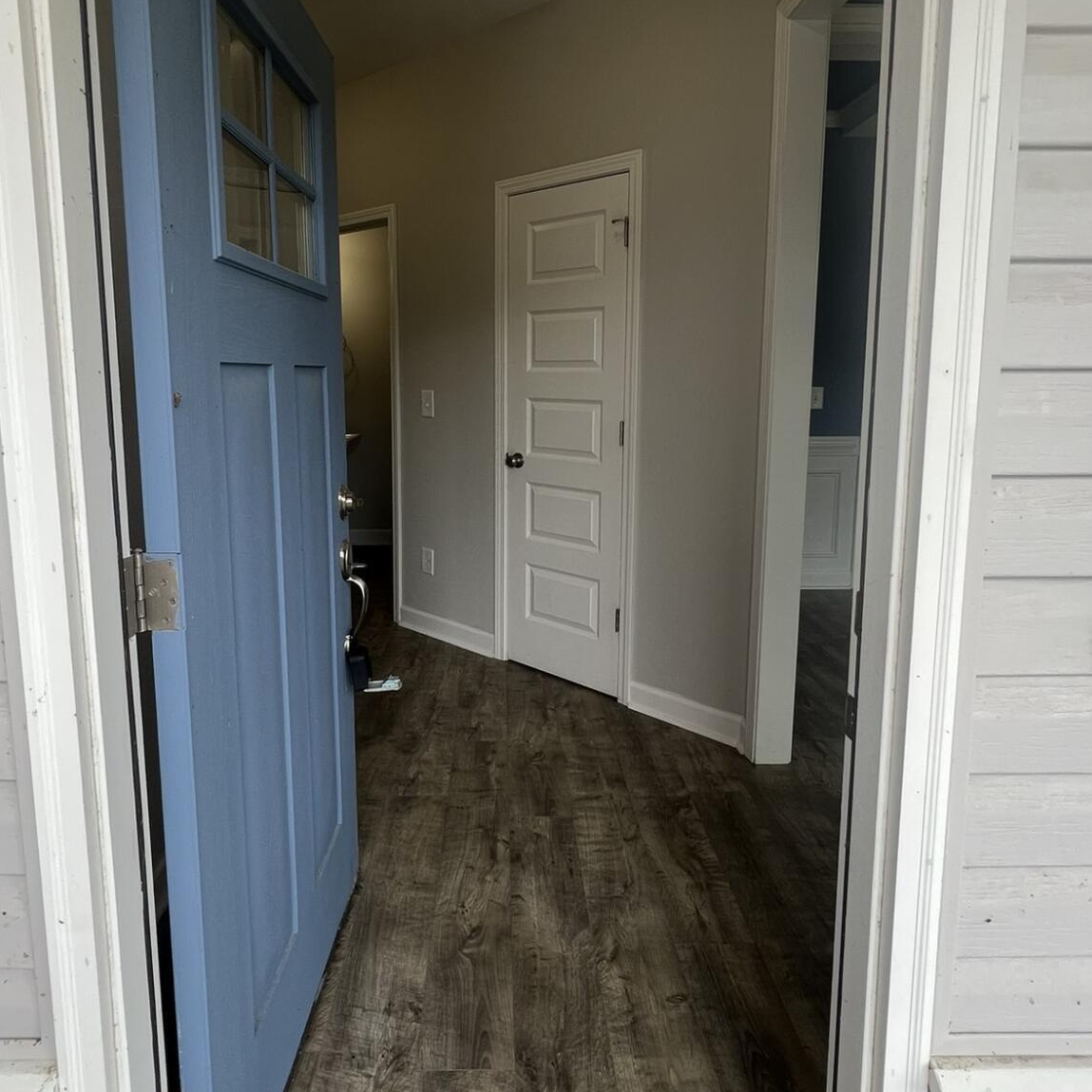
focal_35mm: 20
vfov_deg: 74.5
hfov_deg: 74.7
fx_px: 714
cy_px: 475
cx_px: 508
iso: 64
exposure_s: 1/120
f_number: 1.8
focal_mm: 1.57
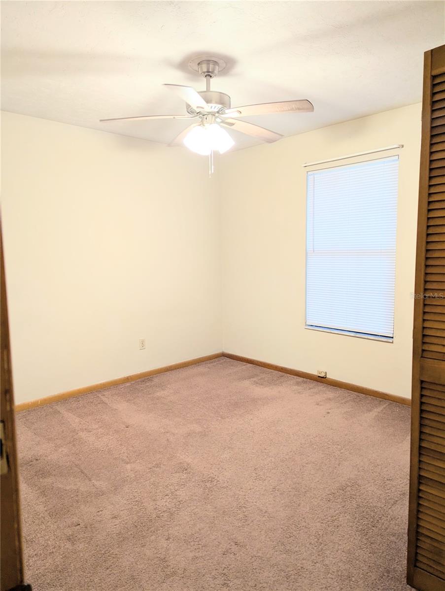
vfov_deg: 71.5
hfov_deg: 56.9
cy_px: 296
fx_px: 410
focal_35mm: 24
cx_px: 222
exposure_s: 1/24
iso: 67
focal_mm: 6.81
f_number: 1.85
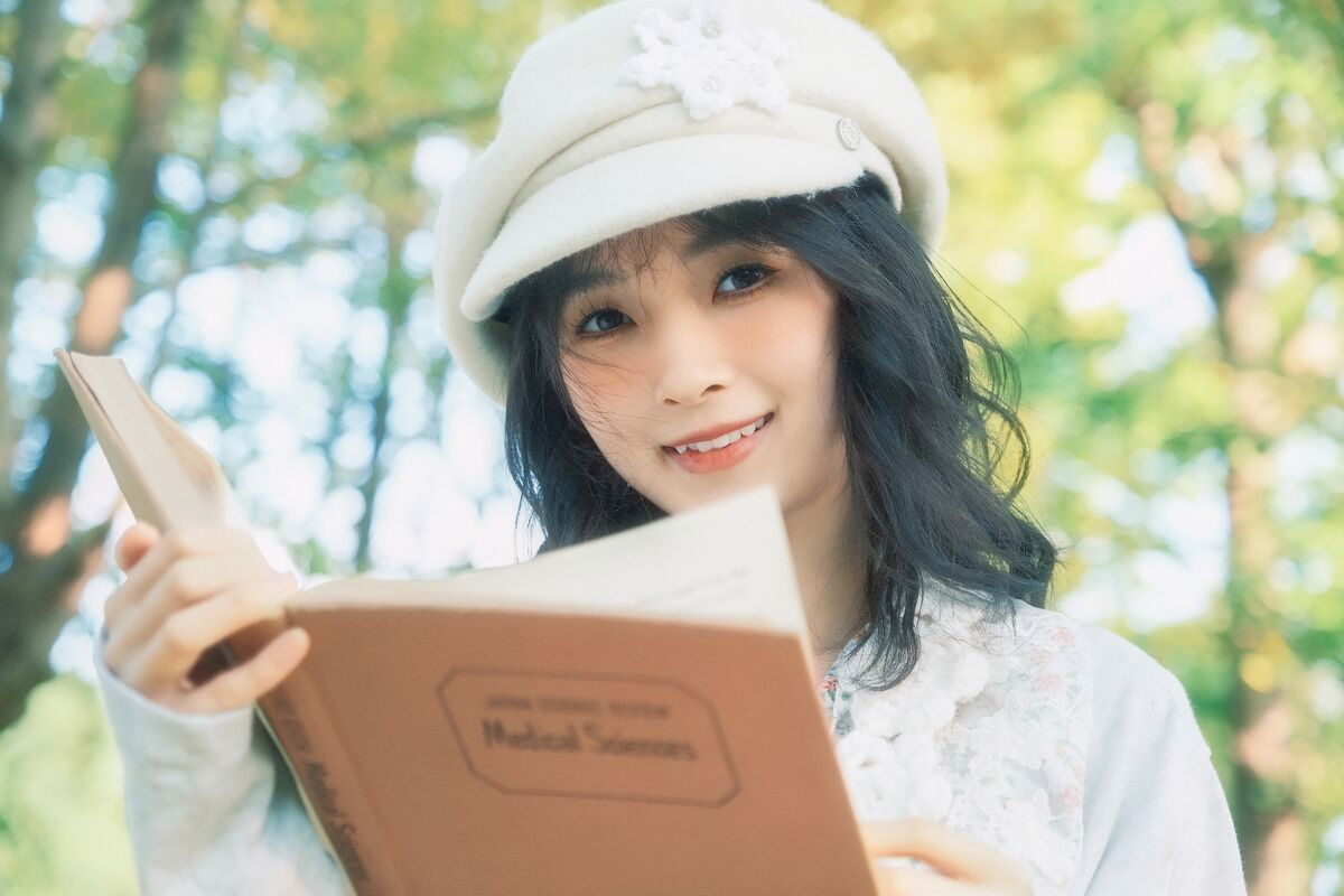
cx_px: 672
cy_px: 448
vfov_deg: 19.2
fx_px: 2650
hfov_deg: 28.5
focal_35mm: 71
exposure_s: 1/250
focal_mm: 47
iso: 640
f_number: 2.8
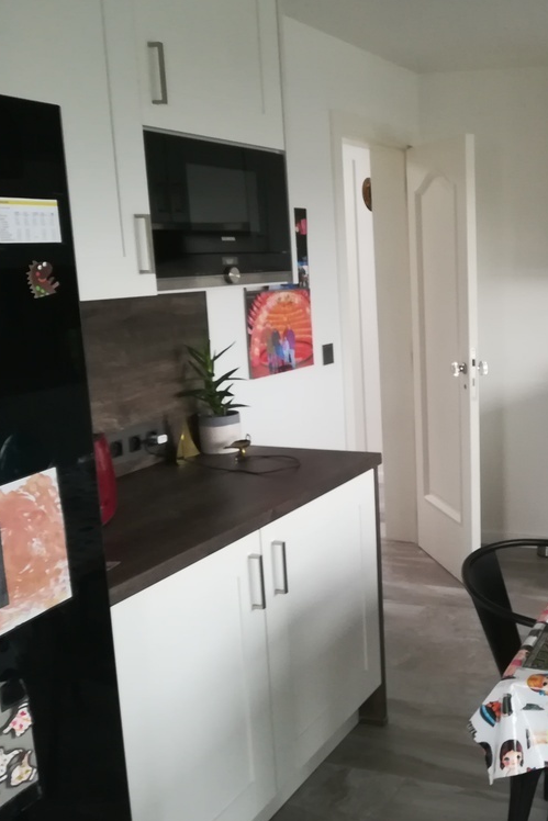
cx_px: 546
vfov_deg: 51.9
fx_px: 844
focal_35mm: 37
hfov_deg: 33.0
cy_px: 415
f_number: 2.2
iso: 320
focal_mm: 3.83
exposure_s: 1/33.3
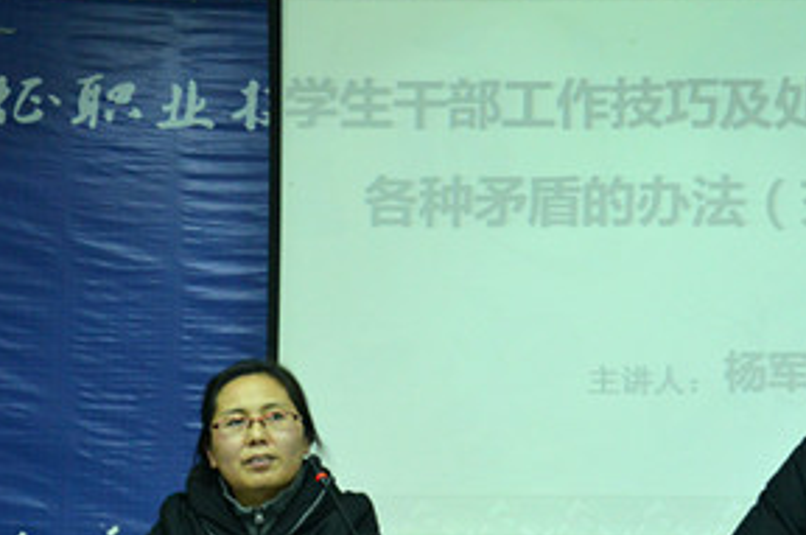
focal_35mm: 78
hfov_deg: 25.5
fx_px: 1743
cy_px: 399
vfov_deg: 17.3
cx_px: 672
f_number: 4.2
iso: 1100
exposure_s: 1/60
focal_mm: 30
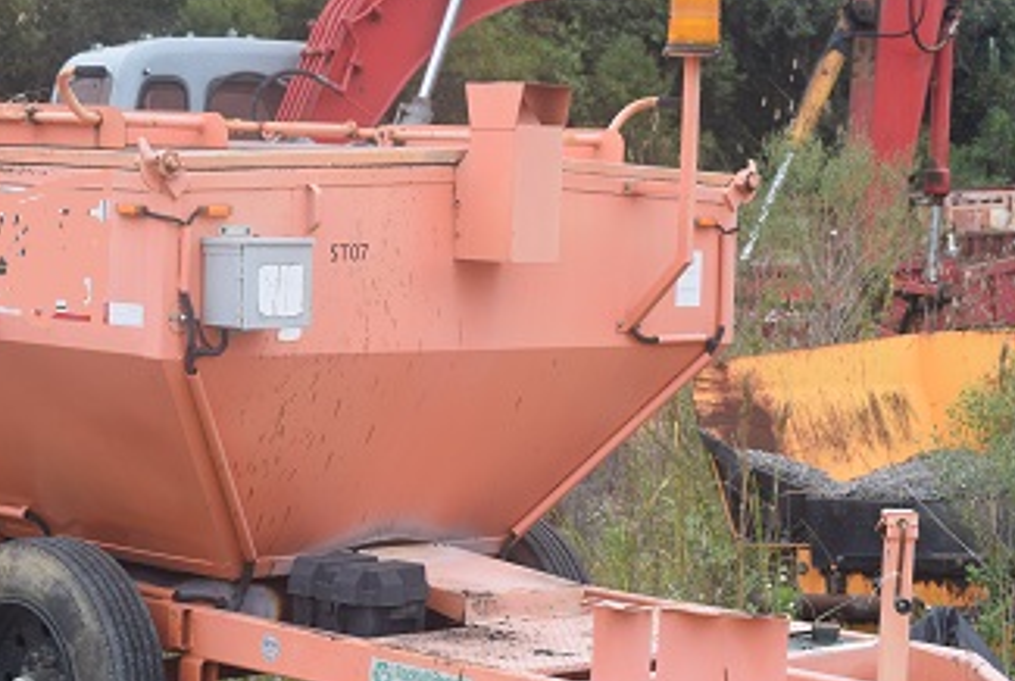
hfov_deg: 22.1
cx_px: 528
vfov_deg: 14.9
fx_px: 2599
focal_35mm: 92
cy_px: 478
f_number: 8
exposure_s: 1/250
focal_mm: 40
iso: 280
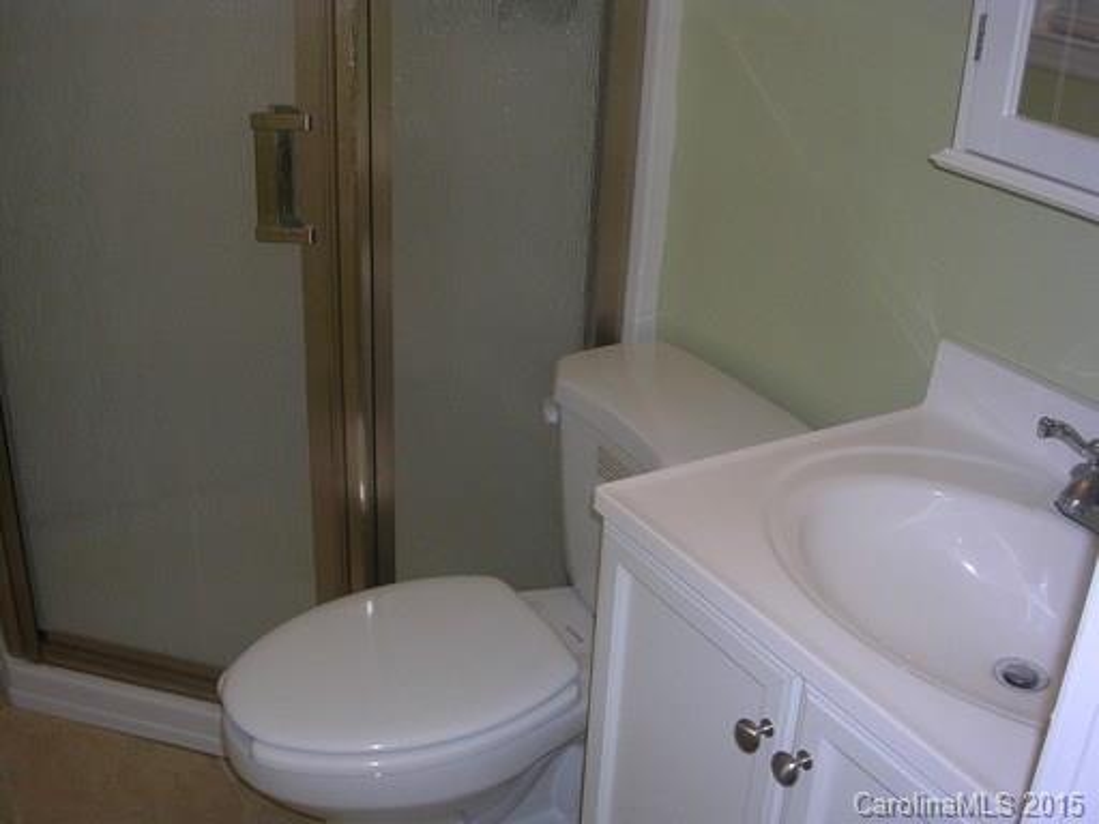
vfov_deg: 37.7
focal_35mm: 38
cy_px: 412
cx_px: 550
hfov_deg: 49.0
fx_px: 1206
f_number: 2.8
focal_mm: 5.8
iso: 50
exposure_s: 1/60.1
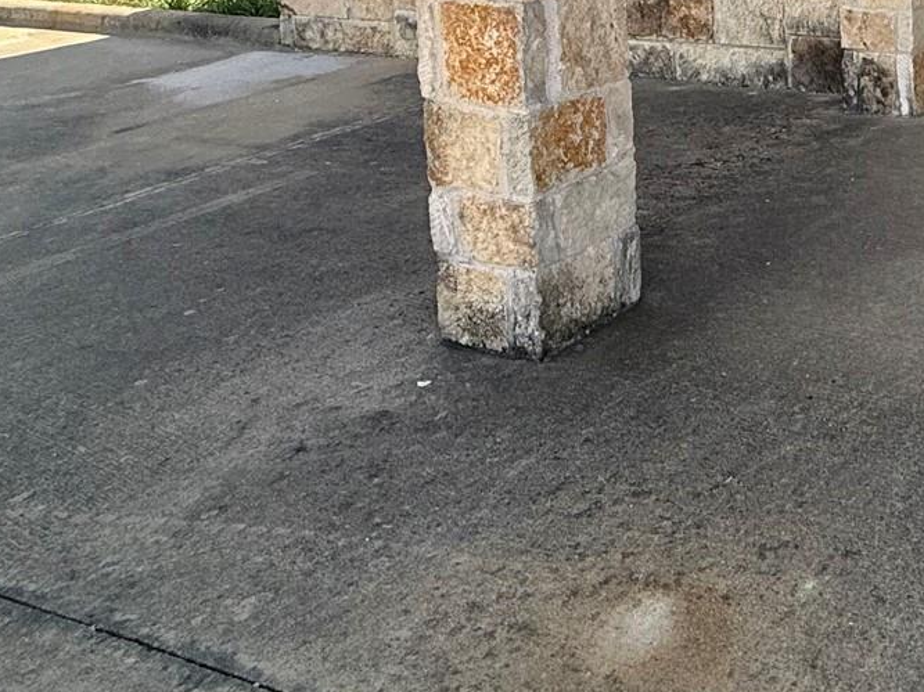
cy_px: -138
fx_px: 1148
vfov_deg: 29.0
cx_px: 1137
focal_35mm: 43
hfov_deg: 34.2
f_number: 2.2
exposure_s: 1/717
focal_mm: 2.22
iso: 64
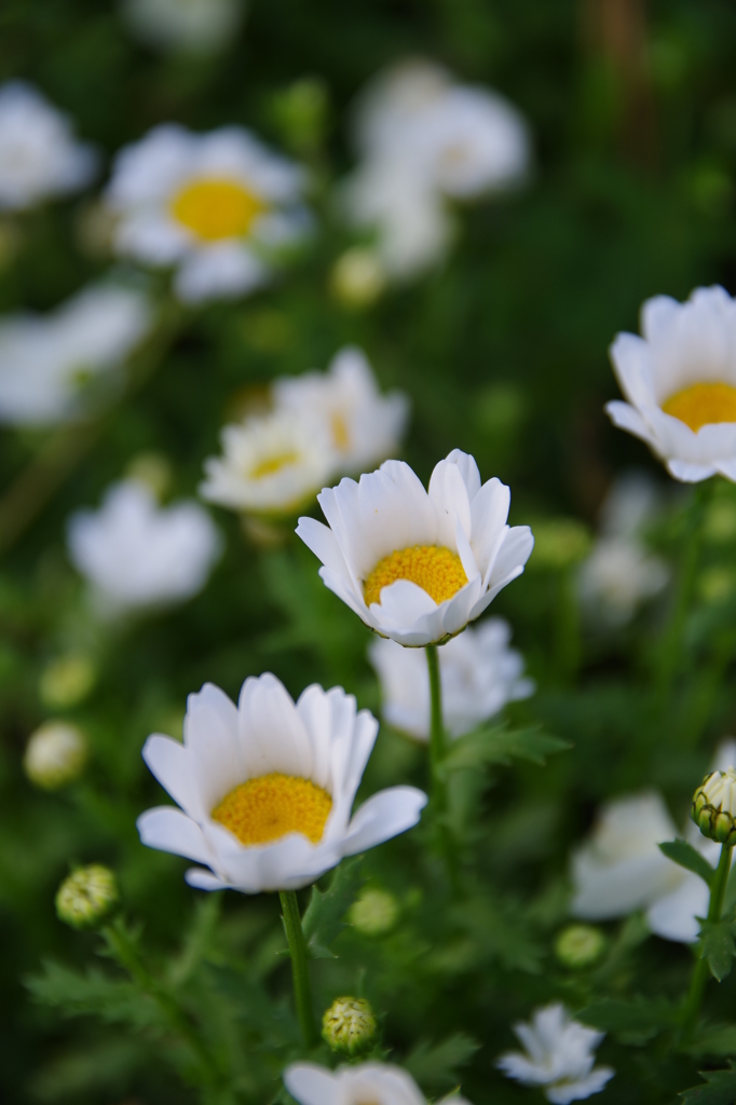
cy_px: 552
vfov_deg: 19.5
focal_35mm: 105
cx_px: 368
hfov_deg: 13.0
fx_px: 3222
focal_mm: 70
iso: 100
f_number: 4.5
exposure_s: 1/200
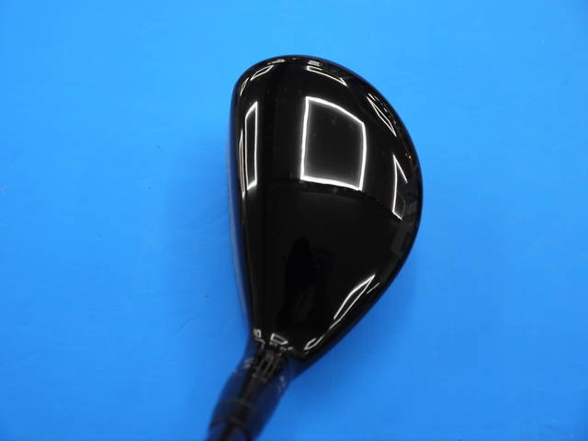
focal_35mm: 50
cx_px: 294
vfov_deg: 29.1
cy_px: 220
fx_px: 849
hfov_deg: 38.2
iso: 250
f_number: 4.6
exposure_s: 1/60
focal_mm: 25
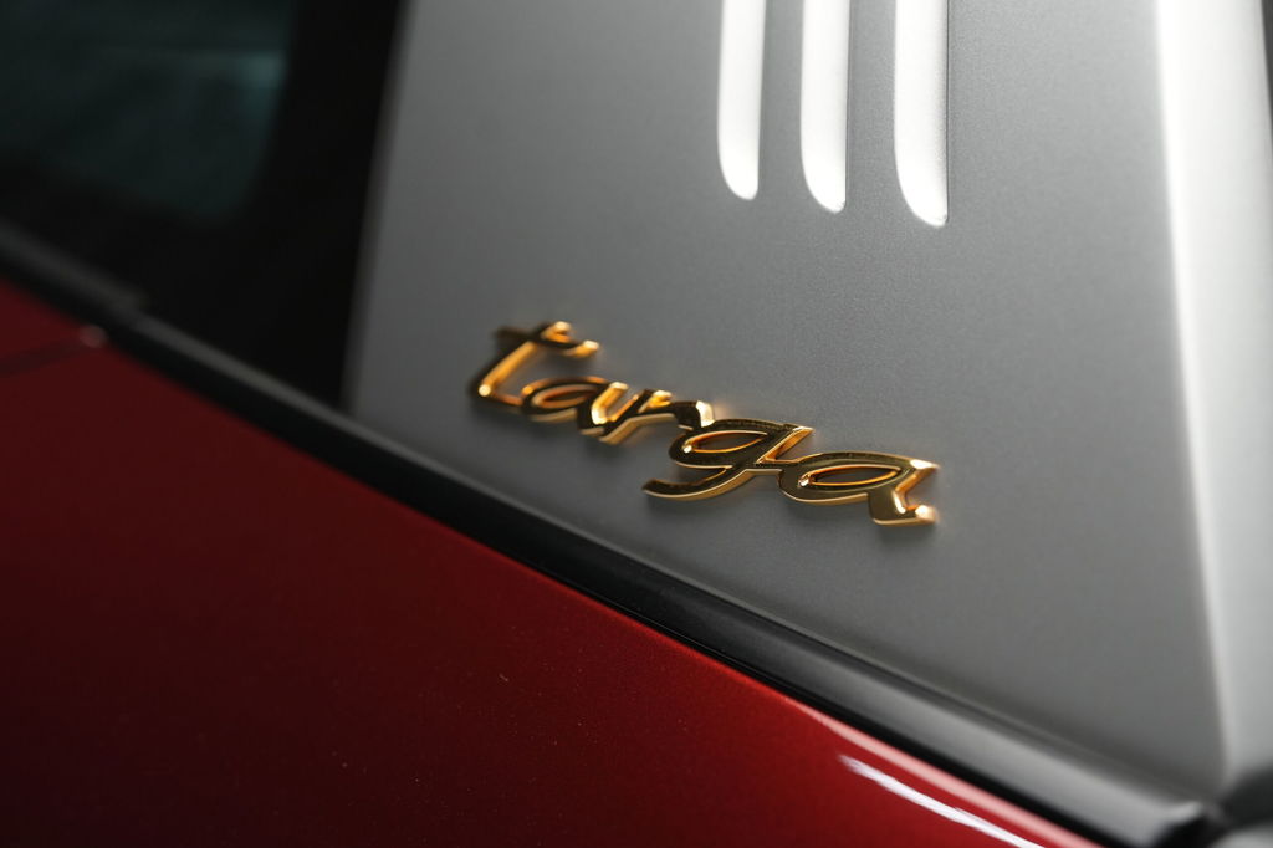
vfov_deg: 37.8
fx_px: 1237
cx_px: 636
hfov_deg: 54.4
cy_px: 424
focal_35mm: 35
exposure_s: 1/40
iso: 1600
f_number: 4
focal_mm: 35
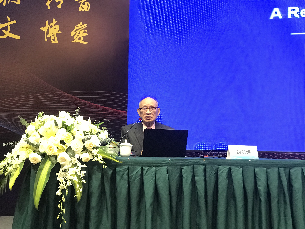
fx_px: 502
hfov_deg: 33.8
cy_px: 114
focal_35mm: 57
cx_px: 152
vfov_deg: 25.7
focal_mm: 6.6
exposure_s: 1/53
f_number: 2.8
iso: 800
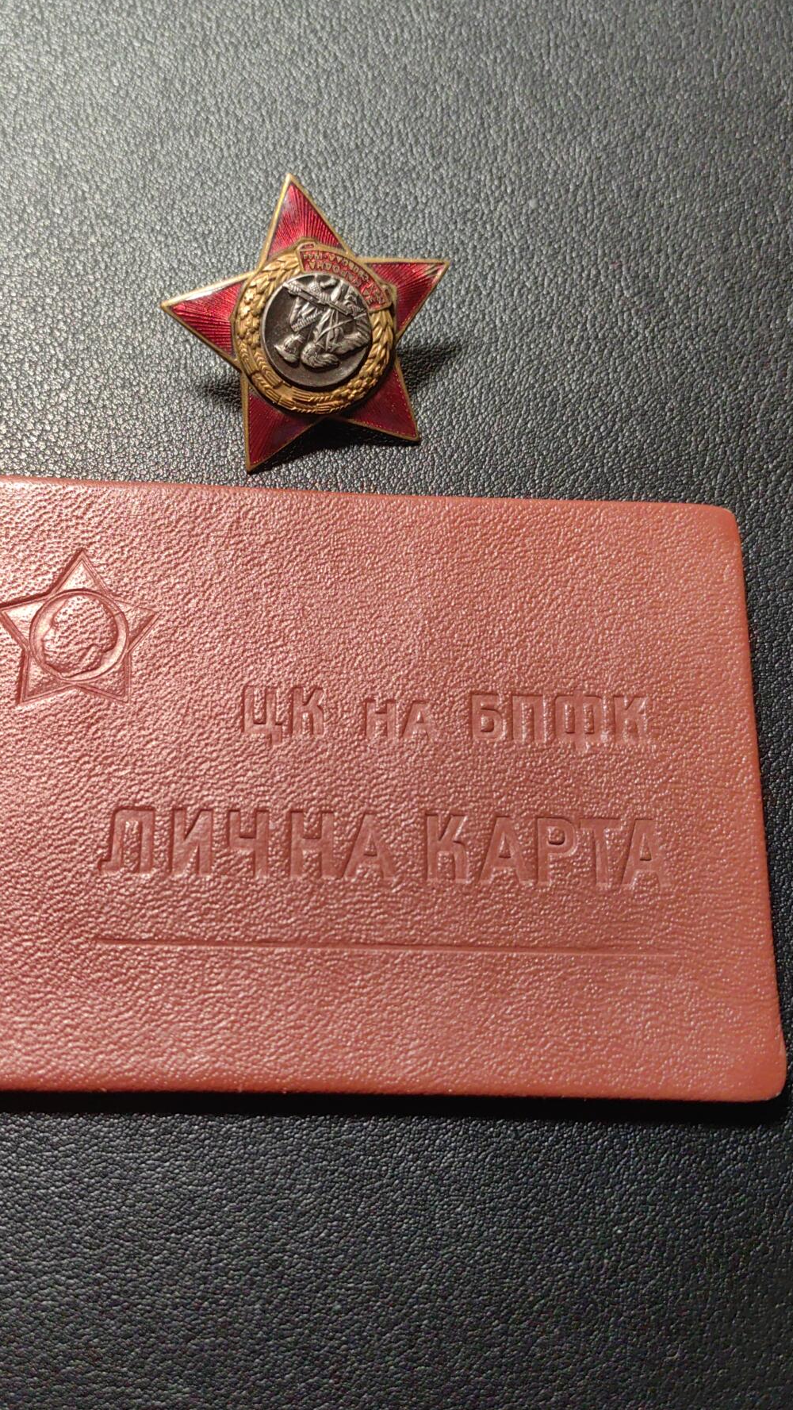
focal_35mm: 32
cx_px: 319
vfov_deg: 61.0
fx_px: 1196
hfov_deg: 36.6
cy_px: 697
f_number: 2
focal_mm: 5.75
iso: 125
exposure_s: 1/91.2
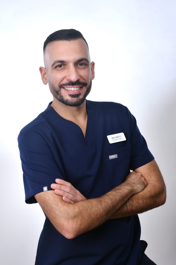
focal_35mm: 66
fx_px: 484
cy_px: 132
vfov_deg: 30.5
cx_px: 88
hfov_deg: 20.6
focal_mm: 44
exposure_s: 1/125
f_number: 13
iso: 100
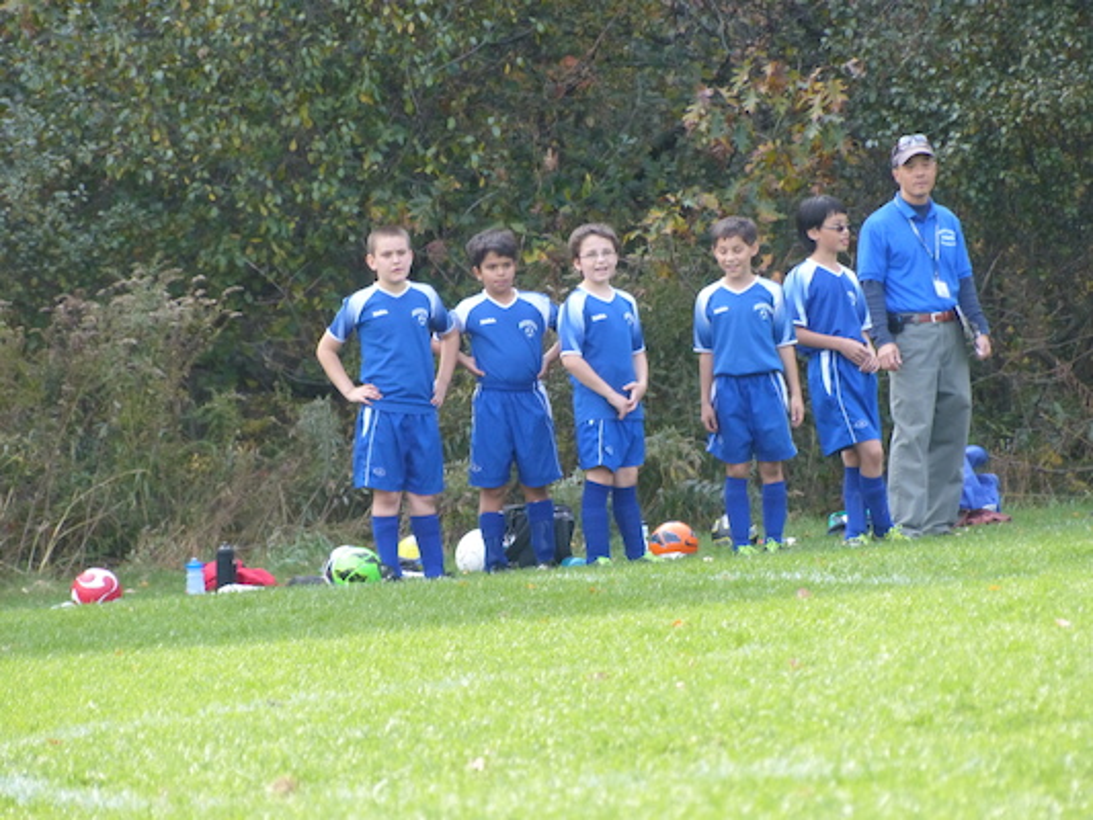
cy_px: 410
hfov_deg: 4.8
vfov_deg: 3.6
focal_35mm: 413
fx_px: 13043
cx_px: 546
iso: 400
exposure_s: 1/400
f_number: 2.8
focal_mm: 74.3
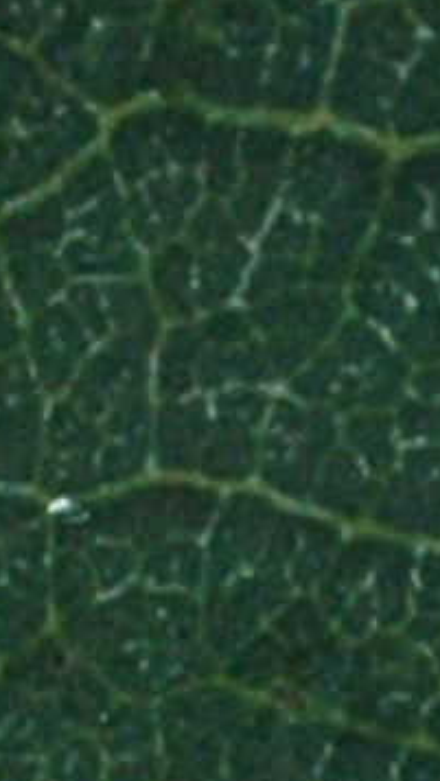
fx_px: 16436
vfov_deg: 2.7
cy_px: -866
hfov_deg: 1.5
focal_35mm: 793
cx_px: 2145
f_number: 8
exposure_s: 1/125
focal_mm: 60
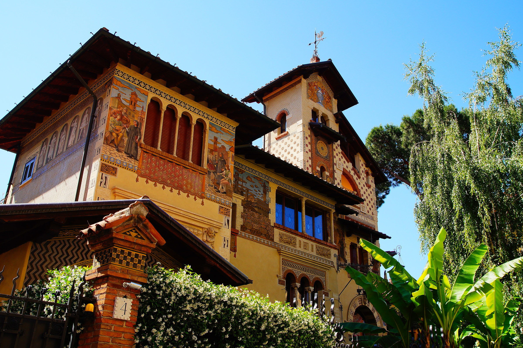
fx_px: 523
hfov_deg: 53.2
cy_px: 174
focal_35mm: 36
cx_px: 262
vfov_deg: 36.8
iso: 100
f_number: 8
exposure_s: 1/125
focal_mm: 24
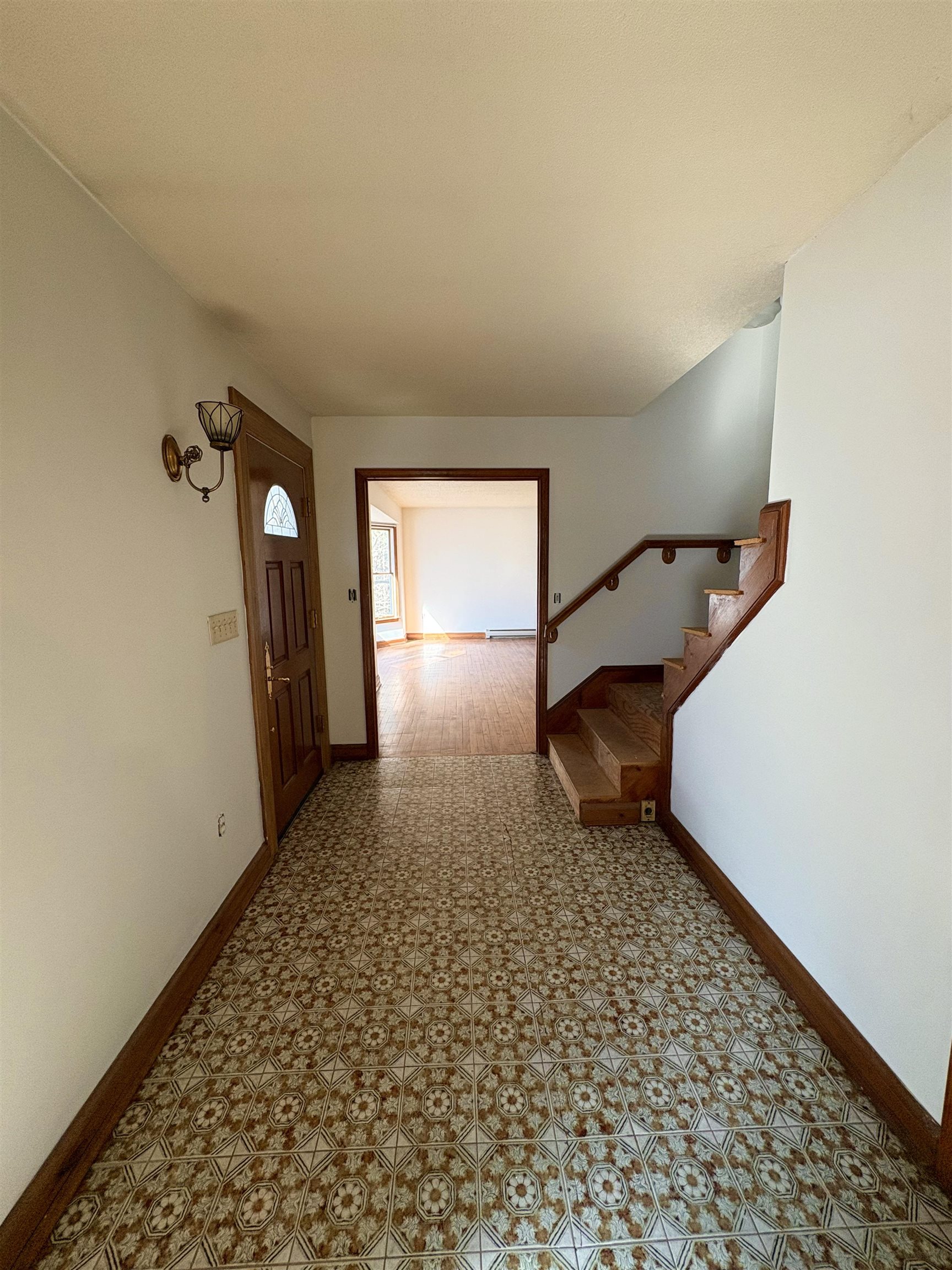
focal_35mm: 14
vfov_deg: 102.1
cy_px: 635
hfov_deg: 85.7
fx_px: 513
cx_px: 476
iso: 160
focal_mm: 2.22
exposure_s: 1/99
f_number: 2.2
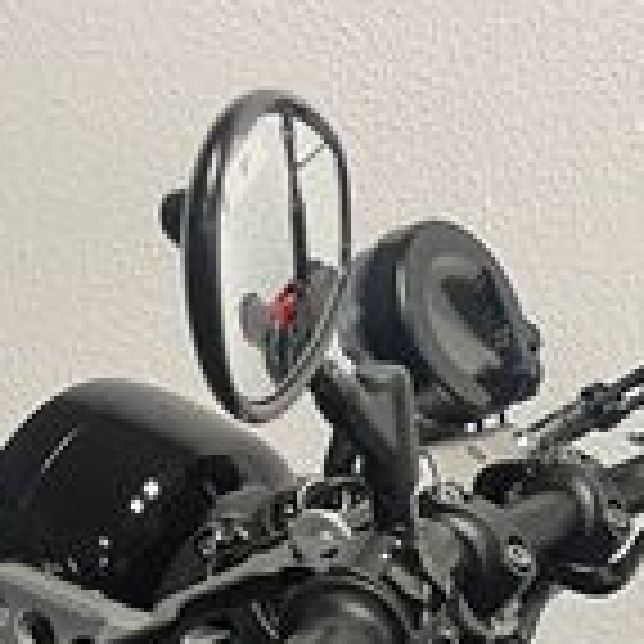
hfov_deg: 15.9
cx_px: 869
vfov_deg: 15.5
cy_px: 995
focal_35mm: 103
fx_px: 2168
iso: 64
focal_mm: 5.1
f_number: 1.6
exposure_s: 1/50
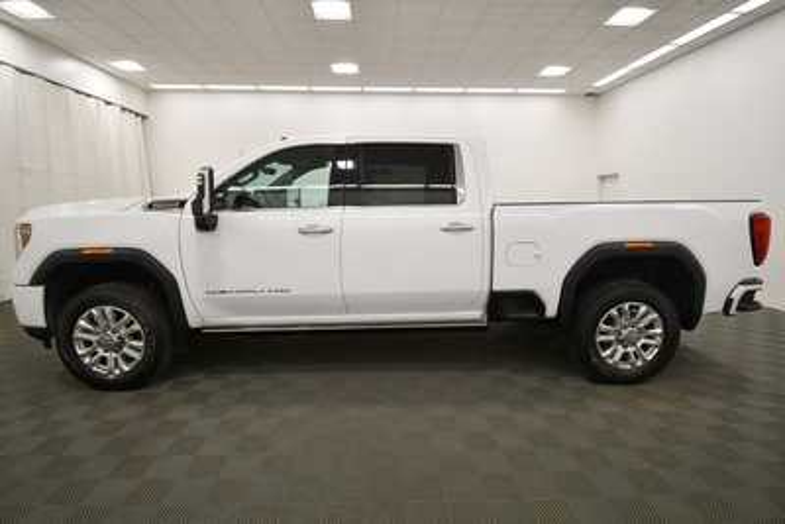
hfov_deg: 90.0
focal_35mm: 18
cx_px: 392
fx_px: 393
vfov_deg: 67.4
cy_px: 262
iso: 720
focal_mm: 12
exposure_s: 1/250
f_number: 4.8
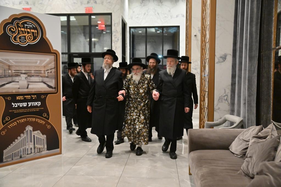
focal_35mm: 32
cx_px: 140
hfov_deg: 58.7
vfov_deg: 41.1
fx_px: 250
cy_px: 94
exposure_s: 1/200
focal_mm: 32
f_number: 4
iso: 2000
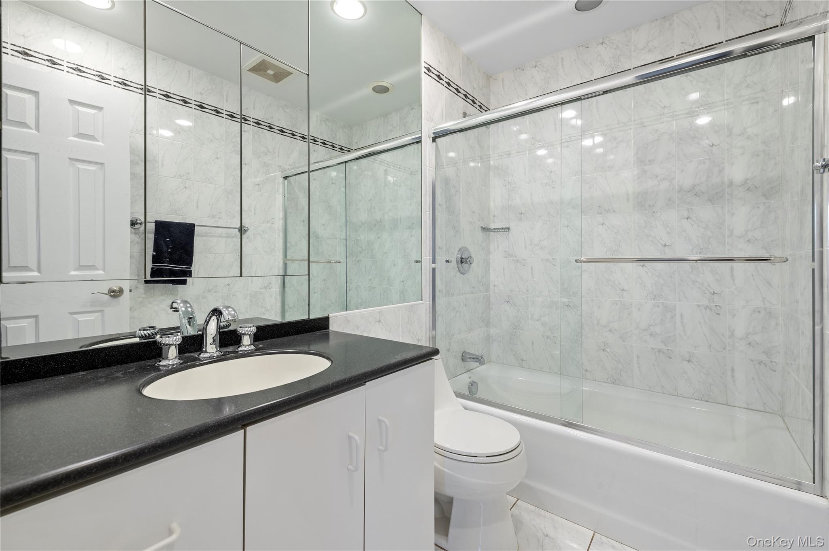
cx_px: 414
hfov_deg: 100.4
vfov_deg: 77.2
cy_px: 276
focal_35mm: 15
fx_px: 345
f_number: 8
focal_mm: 15
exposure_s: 1/15
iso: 500
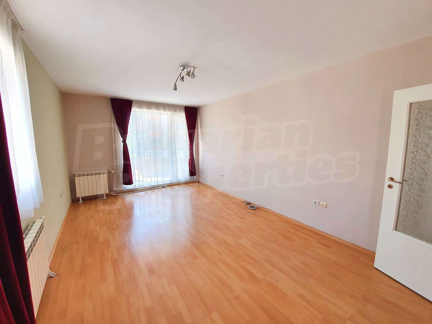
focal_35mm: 13
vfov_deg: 89.9
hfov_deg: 106.2
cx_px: 216
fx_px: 162
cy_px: 162
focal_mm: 1.8
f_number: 2.2
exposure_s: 1/50
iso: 100
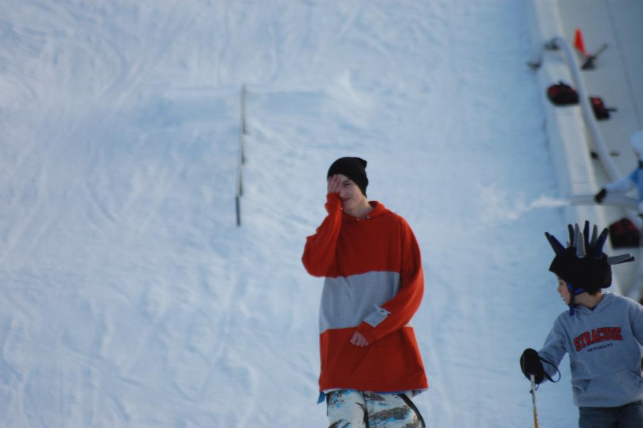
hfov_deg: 6.5
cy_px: 214
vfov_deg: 4.4
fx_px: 5622
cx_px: 322
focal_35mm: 315
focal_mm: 210
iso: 400
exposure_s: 1/640
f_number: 5.6
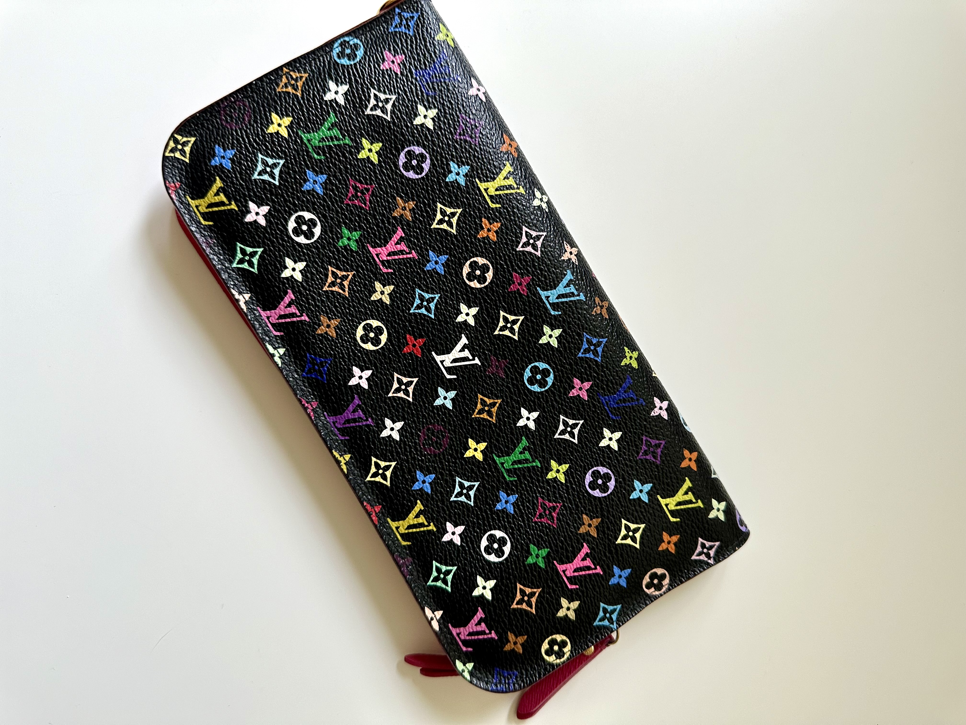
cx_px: 483
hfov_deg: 71.6
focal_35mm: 24
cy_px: 362
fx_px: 670
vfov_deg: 56.8
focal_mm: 6.86
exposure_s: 1/121
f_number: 1.78
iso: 160
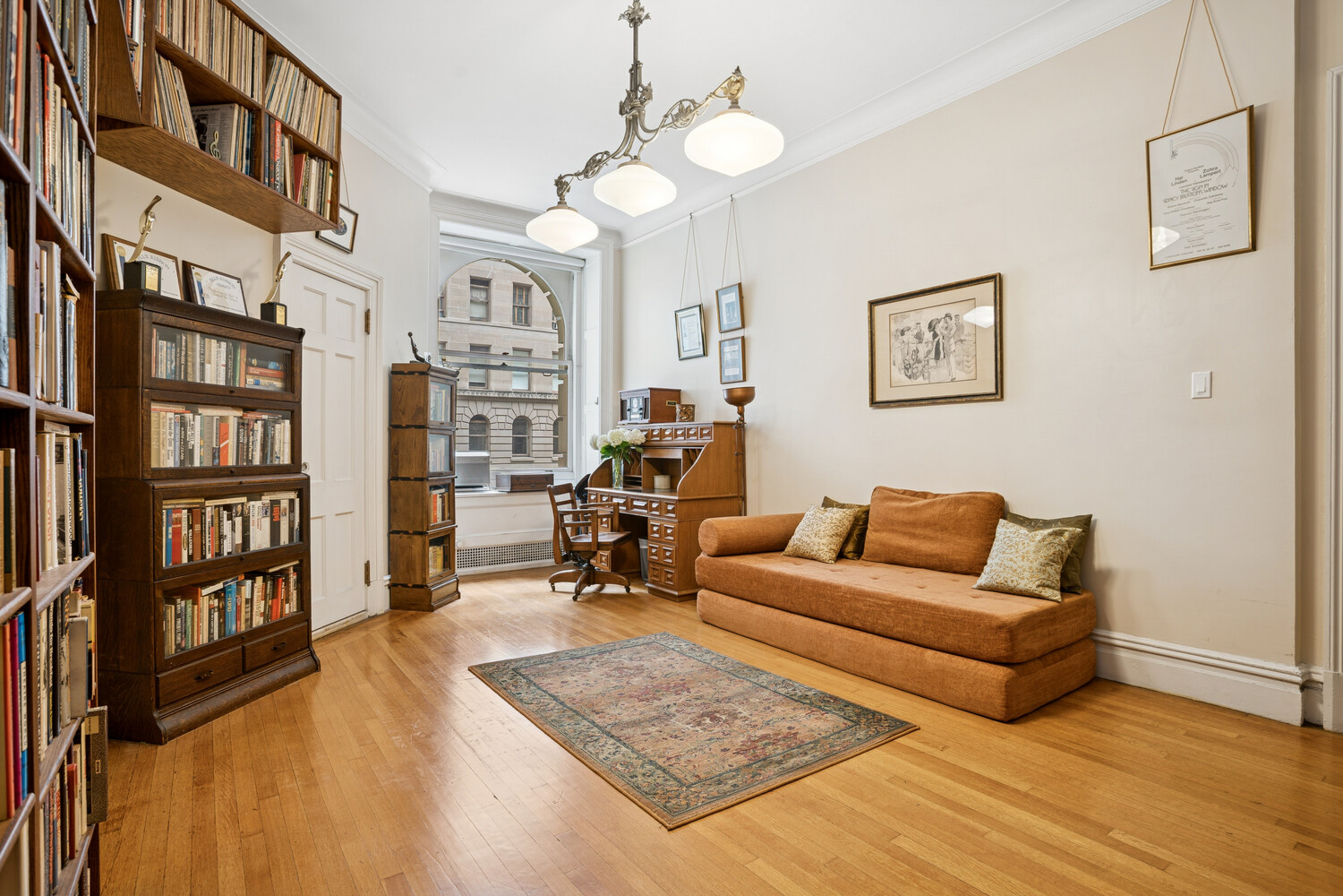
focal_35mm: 17
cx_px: 672
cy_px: 448
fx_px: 634
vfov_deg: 70.4
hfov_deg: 93.3
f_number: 8
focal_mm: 17
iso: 100
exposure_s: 1.6
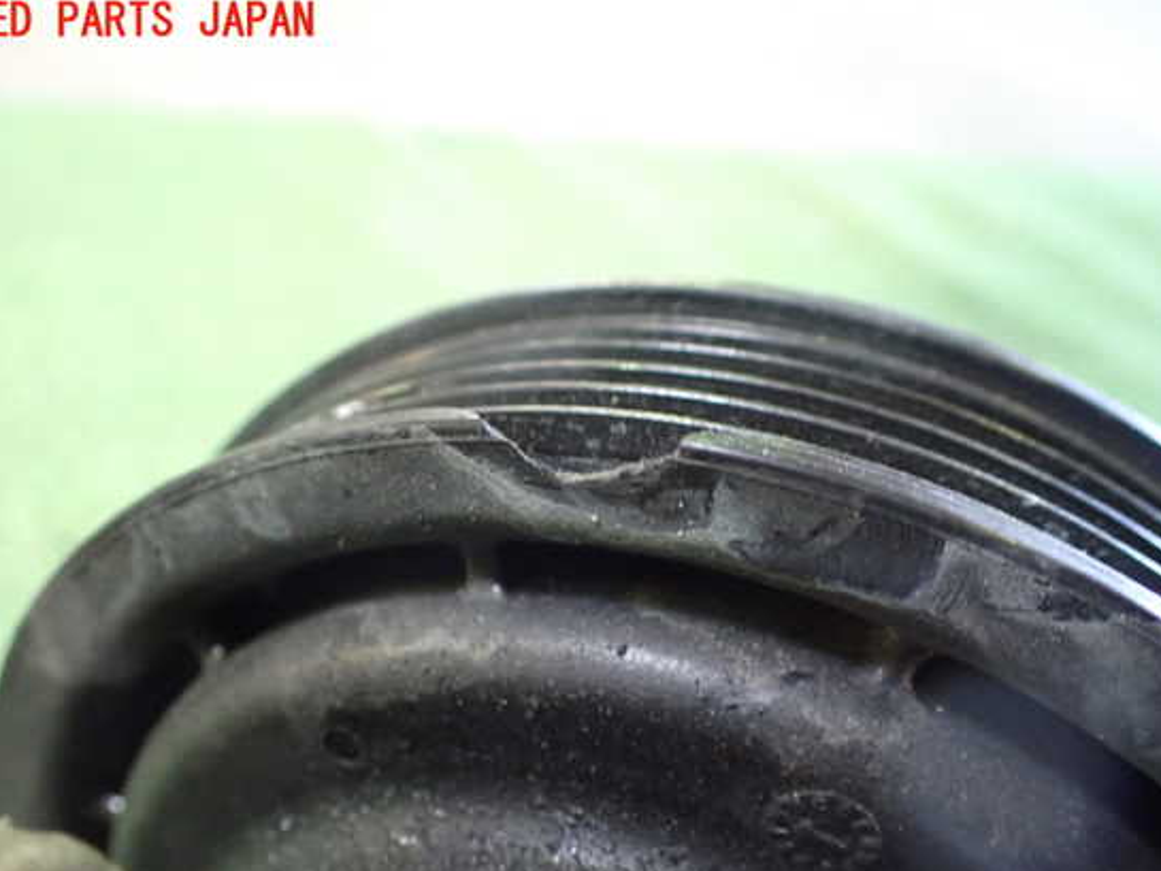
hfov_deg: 55.3
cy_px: 475
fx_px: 1107
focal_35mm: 33
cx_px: 567
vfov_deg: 42.9
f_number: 2.3
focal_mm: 5.4
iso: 800
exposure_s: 1/30
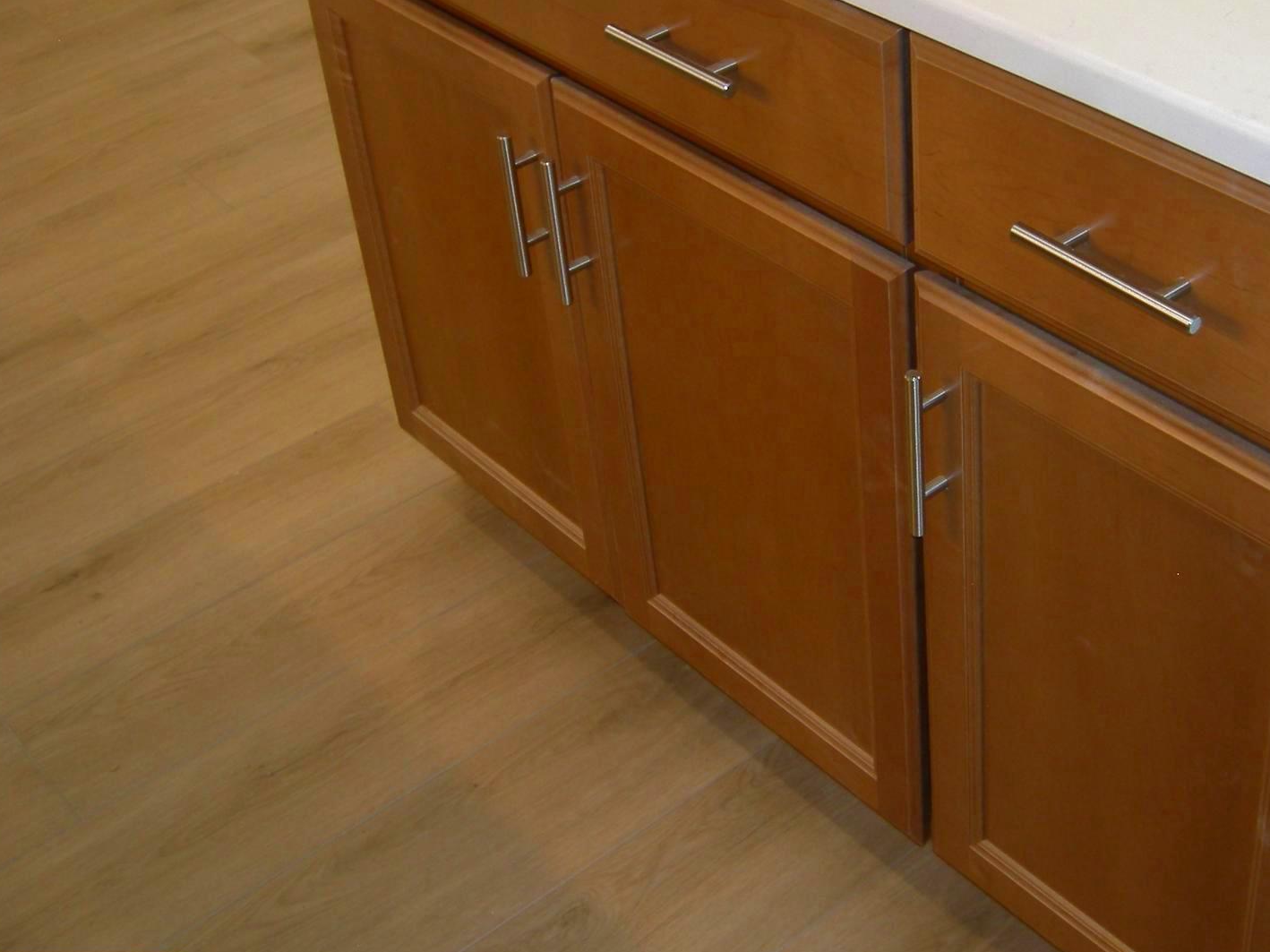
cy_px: 342
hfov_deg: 36.3
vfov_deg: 27.9
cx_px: 876
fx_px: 1907
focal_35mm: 52
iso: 64
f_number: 2.7
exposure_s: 1/30
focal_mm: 7.5
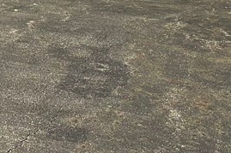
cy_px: -120
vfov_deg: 13.0
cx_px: -40
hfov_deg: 20.2
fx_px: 609
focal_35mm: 95
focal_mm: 6.86
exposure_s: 1/2200
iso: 80
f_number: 1.8
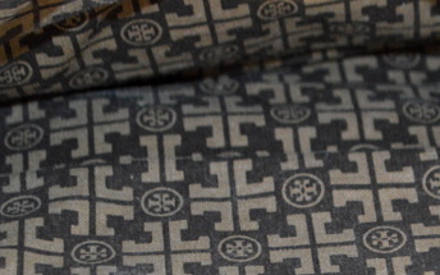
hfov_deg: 12.2
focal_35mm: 171
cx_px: 307
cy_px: 257
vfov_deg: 7.6
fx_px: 2051
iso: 2200
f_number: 5.6
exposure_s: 1/60
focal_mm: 55
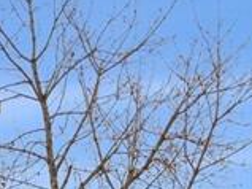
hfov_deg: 20.6
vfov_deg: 11.6
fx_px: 677
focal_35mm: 93
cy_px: 510
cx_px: 22
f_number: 8
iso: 200
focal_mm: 10
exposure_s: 1/160
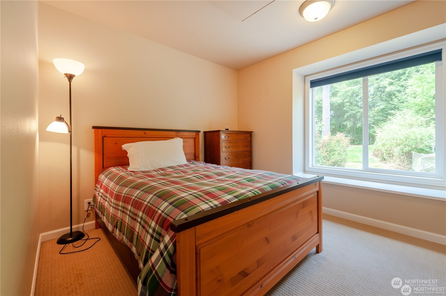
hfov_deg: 100.5
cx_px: 223
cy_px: 148
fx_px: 186
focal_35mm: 15
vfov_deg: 77.2
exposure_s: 1/25
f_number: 7.1
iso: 200
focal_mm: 15
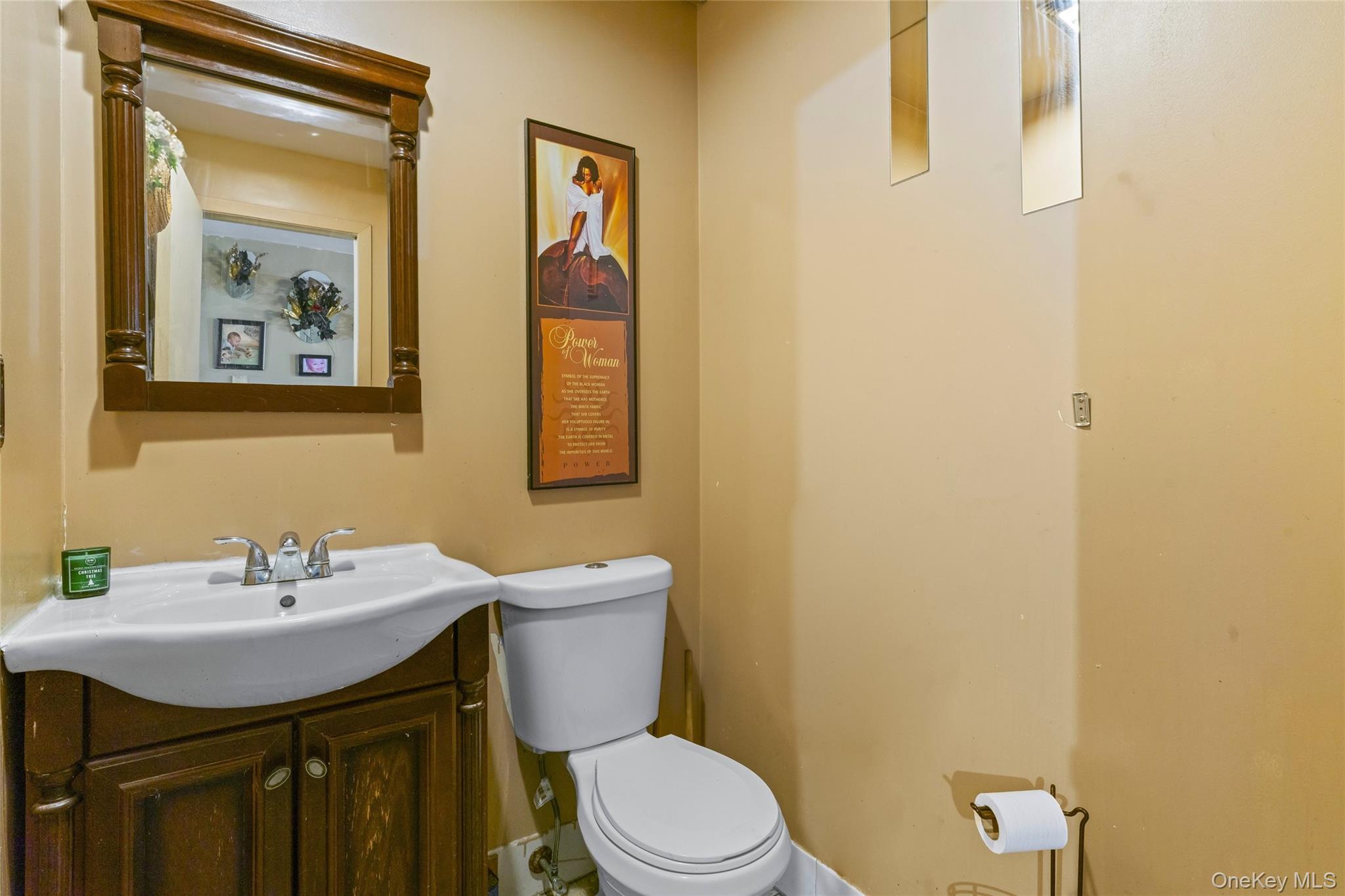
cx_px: 672
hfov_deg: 93.3
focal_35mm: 17
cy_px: 448
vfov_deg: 70.4
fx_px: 635
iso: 400
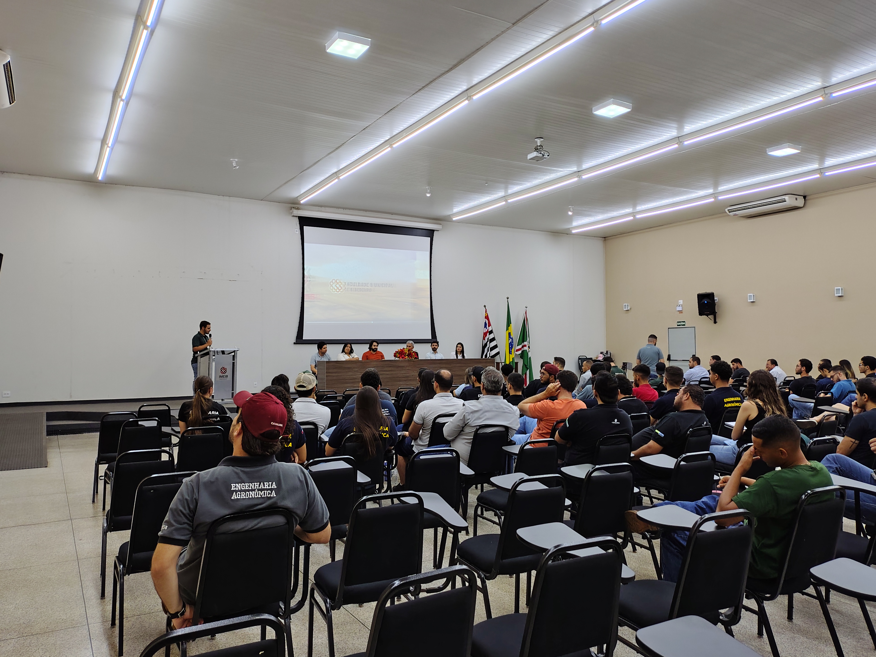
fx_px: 633
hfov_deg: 69.4
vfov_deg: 54.9
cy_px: 328
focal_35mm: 25
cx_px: 438
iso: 419
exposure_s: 1/30.8
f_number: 1.7
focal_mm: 4.71
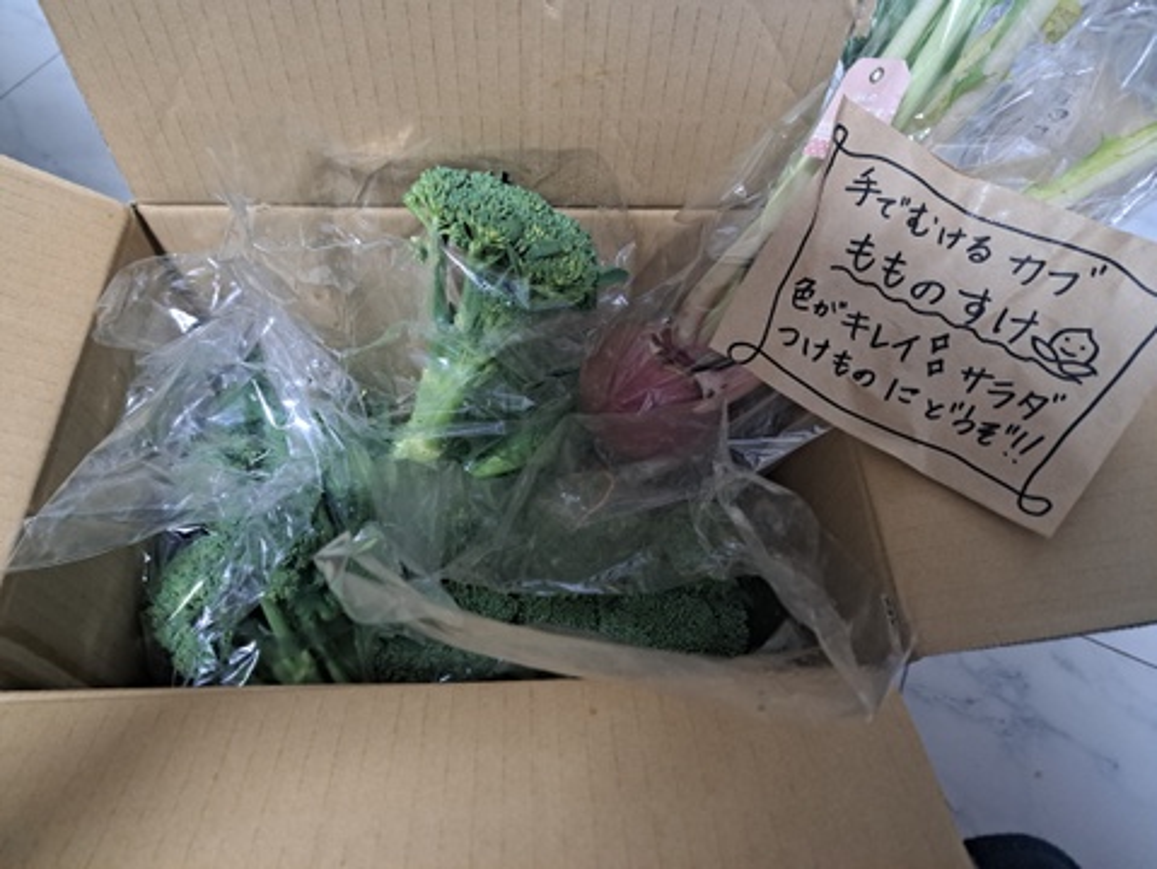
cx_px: 578
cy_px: 434
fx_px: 803
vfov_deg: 56.9
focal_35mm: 24
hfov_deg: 71.6
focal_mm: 5.23
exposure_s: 1/33
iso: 640
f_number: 1.8
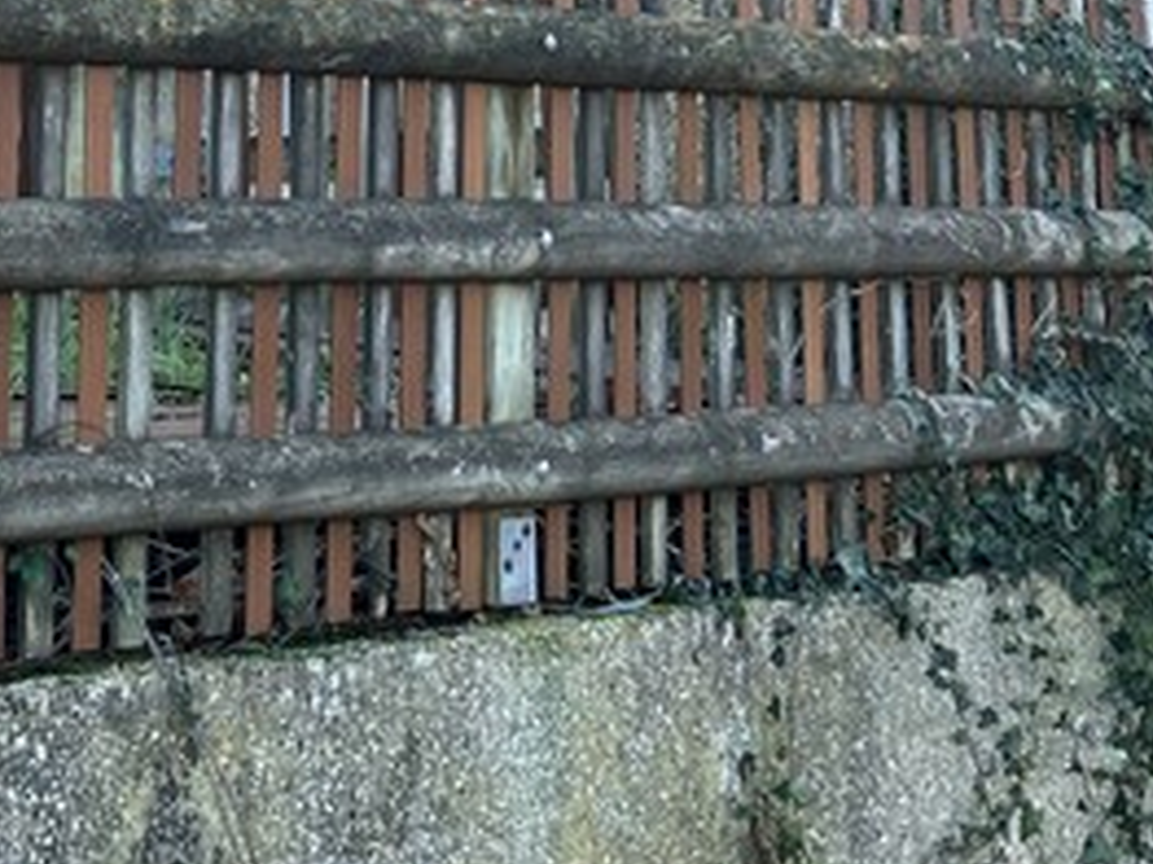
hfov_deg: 20.2
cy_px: -327
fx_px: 3196
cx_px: 184
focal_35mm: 96
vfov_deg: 14.6
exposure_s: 1/121
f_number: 1.8
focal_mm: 3.99
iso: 20
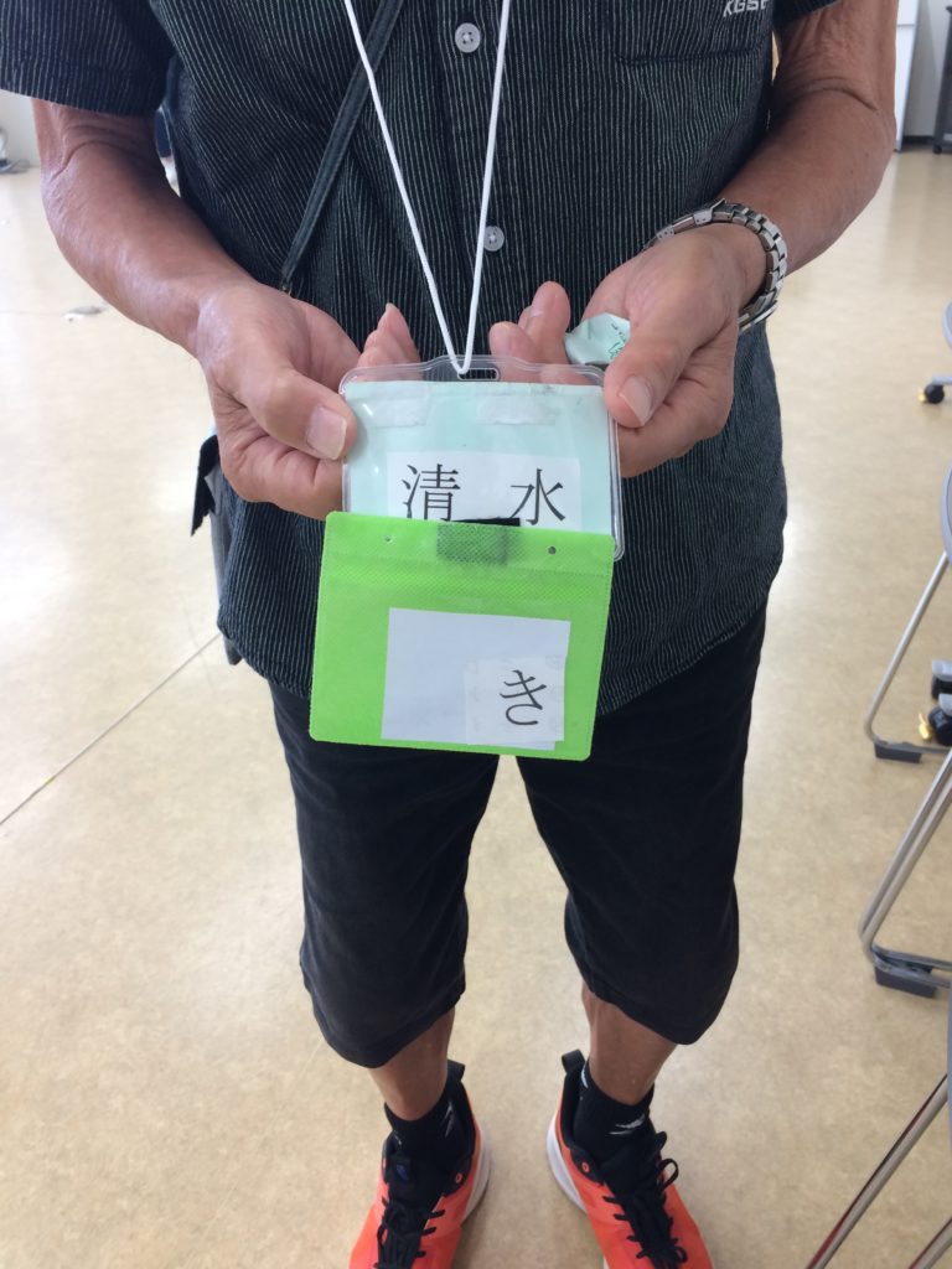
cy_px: 634
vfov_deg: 61.7
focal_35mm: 29
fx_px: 1063
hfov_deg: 48.2
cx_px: 476
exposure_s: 1/40
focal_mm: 4.15
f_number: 2.2
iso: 32
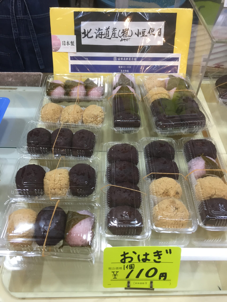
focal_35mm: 29
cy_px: 151
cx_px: 114
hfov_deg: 48.2
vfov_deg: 61.7
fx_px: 254
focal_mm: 4.15
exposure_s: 1/30
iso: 40
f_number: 2.2
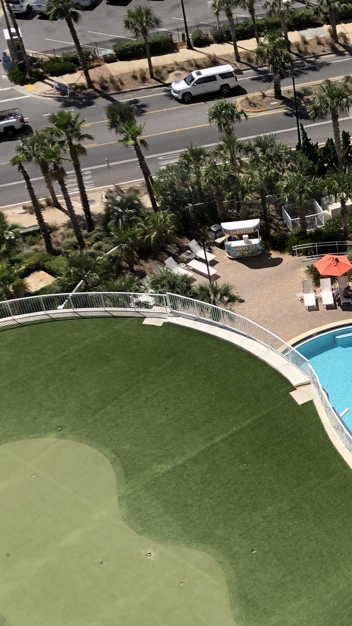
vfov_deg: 32.7
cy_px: 377
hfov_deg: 18.0
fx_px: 1062
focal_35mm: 64
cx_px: 412
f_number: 1.8
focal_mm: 4
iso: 20
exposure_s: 1/3205
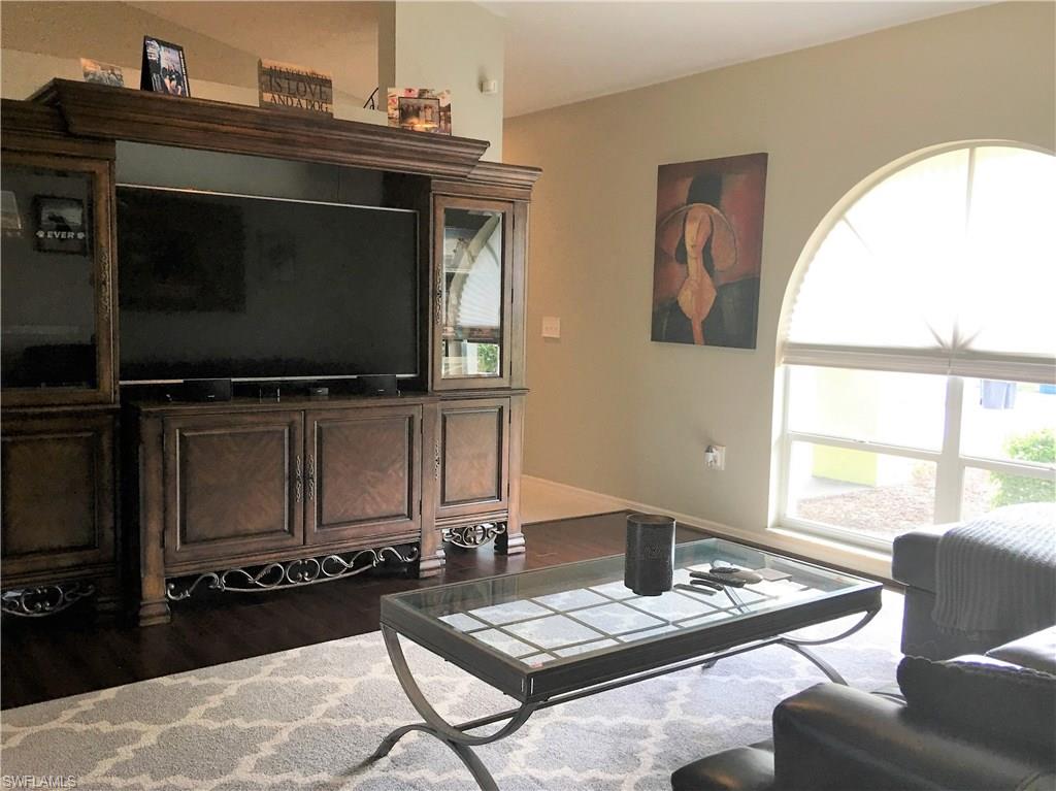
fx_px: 884
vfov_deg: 48.2
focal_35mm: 29
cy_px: 396
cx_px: 528
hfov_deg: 61.7
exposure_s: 1/30
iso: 32
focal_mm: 4.15
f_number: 2.2
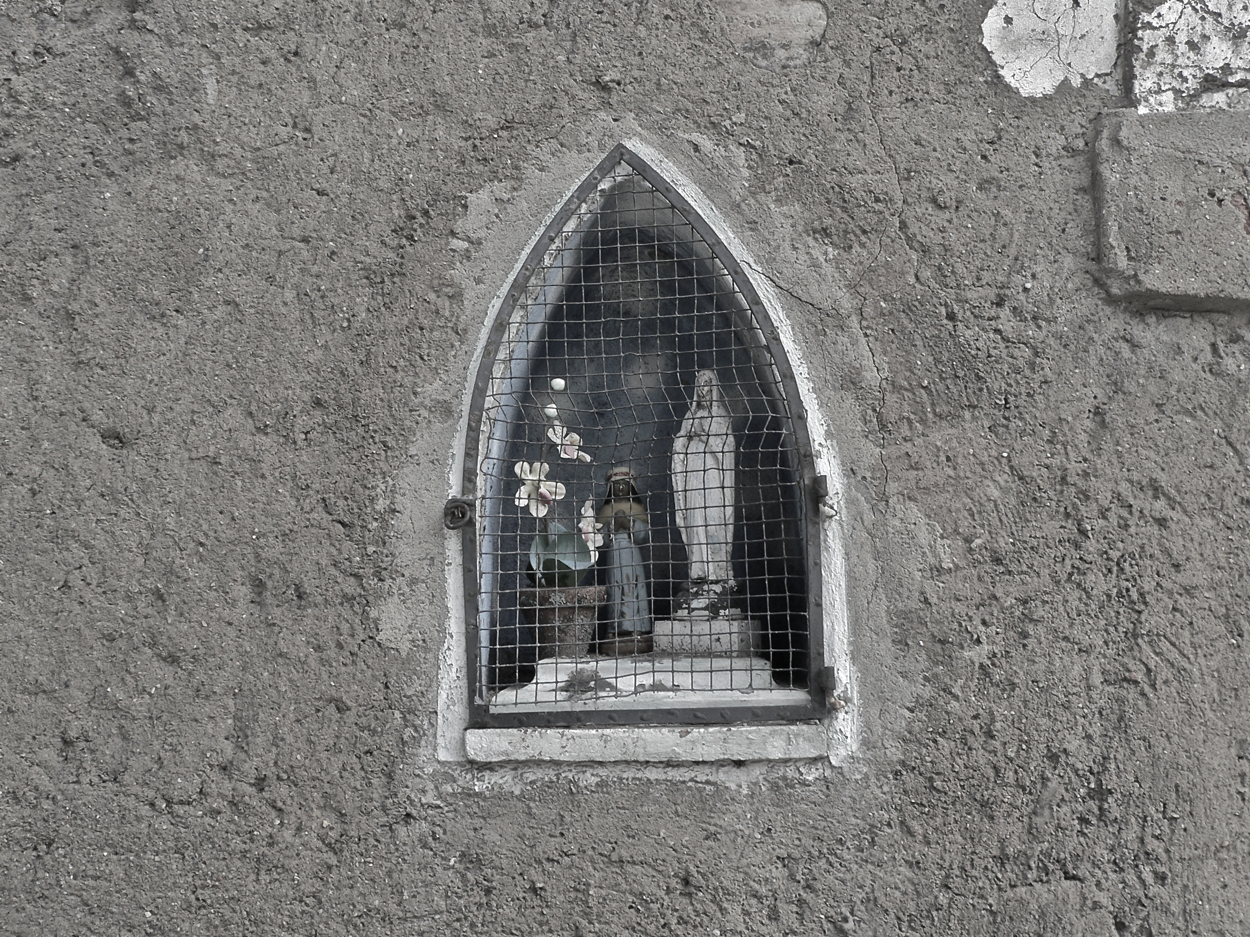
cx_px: 633
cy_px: 447
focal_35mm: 41
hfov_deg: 45.8
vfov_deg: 35.1
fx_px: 1481
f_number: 4
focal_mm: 6
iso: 100
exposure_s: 1/160
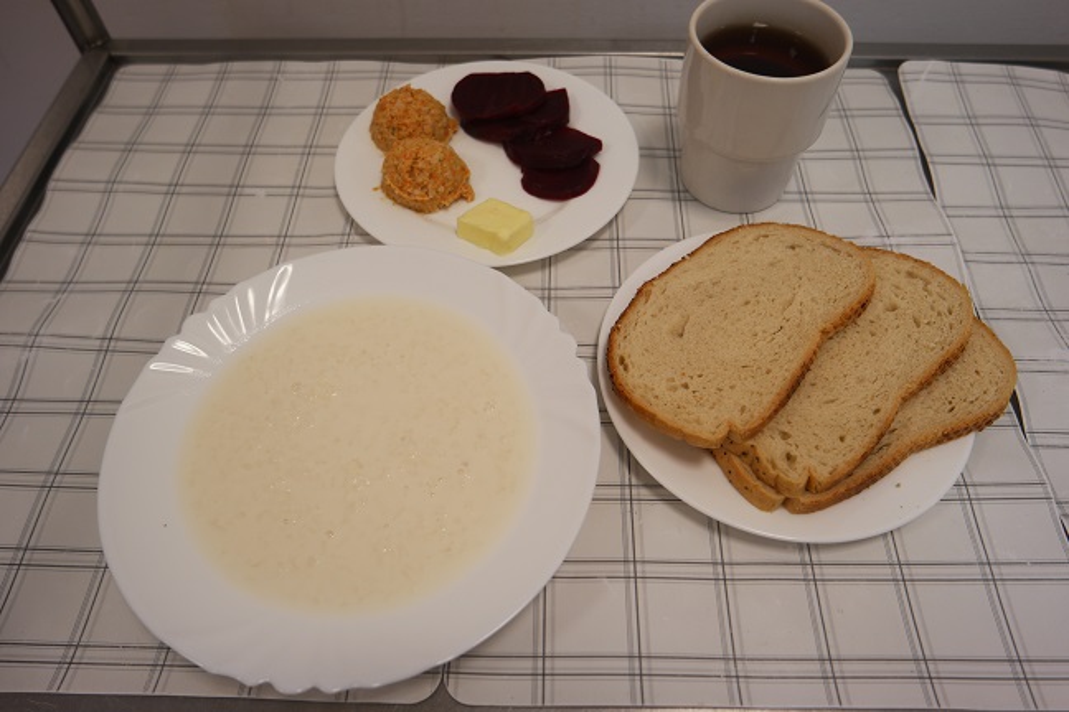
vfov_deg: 53.1
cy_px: 356
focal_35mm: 24
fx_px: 713
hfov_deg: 73.7
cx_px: 534
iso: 200
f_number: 3.5
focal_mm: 16
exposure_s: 1/60
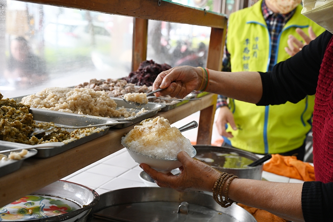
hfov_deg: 41.9
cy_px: 111
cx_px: 166
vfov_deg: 28.7
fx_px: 435
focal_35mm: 47
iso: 1000
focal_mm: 47
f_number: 6.3
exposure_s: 1/160
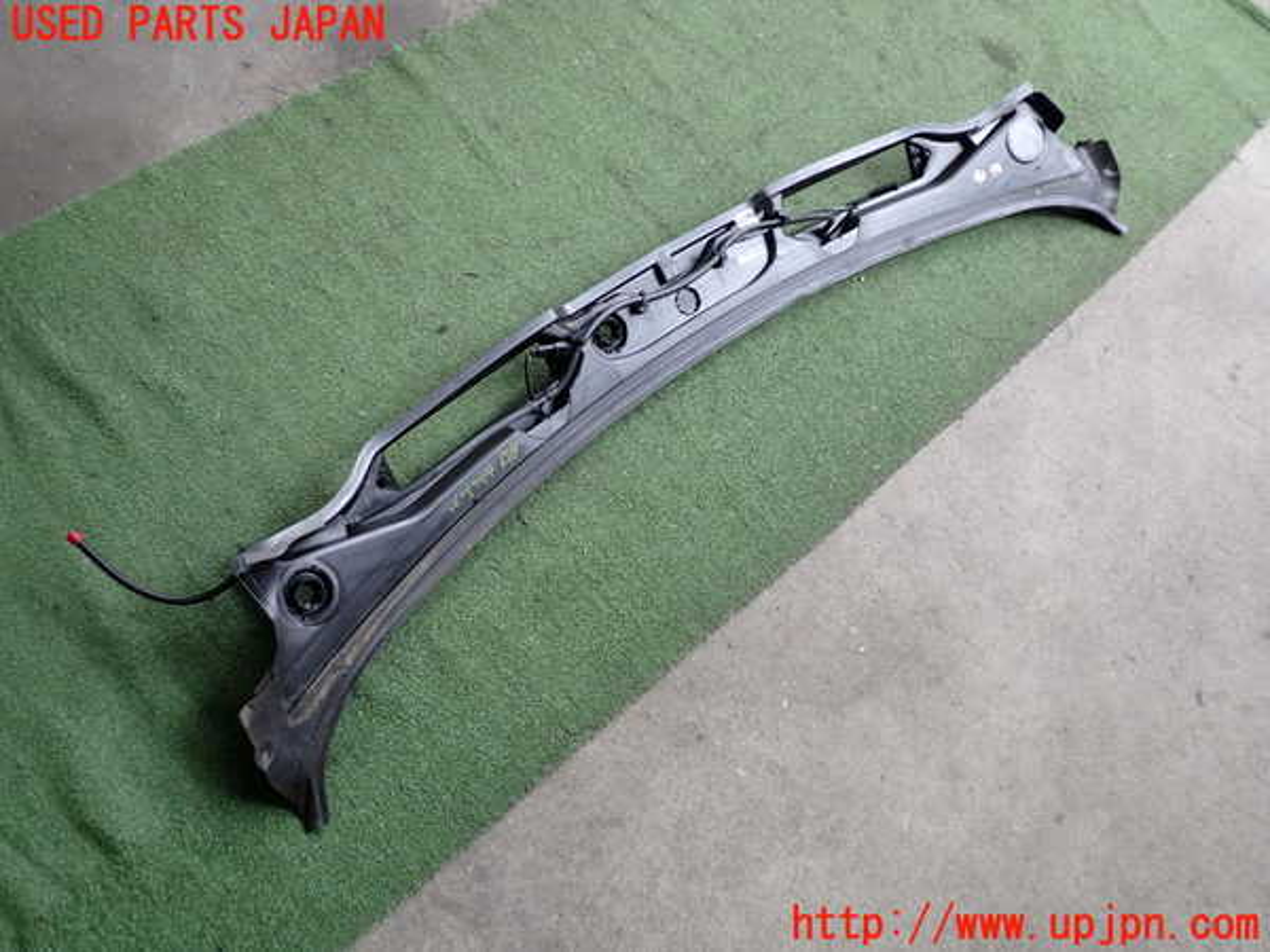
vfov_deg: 46.8
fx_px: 1101
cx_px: 635
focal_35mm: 30
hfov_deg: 60.0
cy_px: 476
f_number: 2.3
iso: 200
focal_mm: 5.4
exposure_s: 1/100
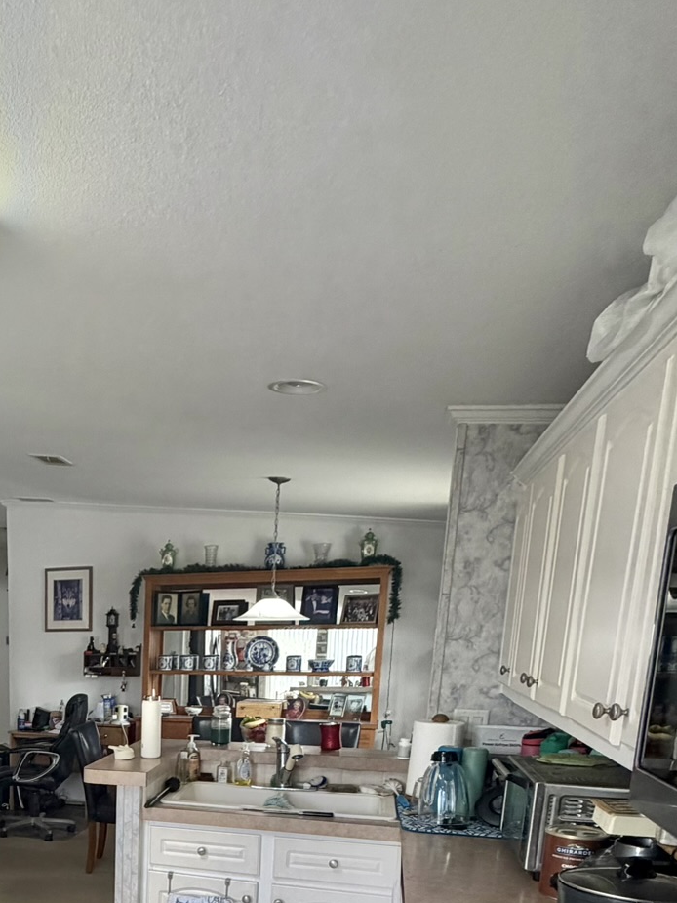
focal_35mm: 31
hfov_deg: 40.4
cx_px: 15
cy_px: 806
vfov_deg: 51.7
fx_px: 808
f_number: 2.2
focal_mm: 2.22
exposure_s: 1/120
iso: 125
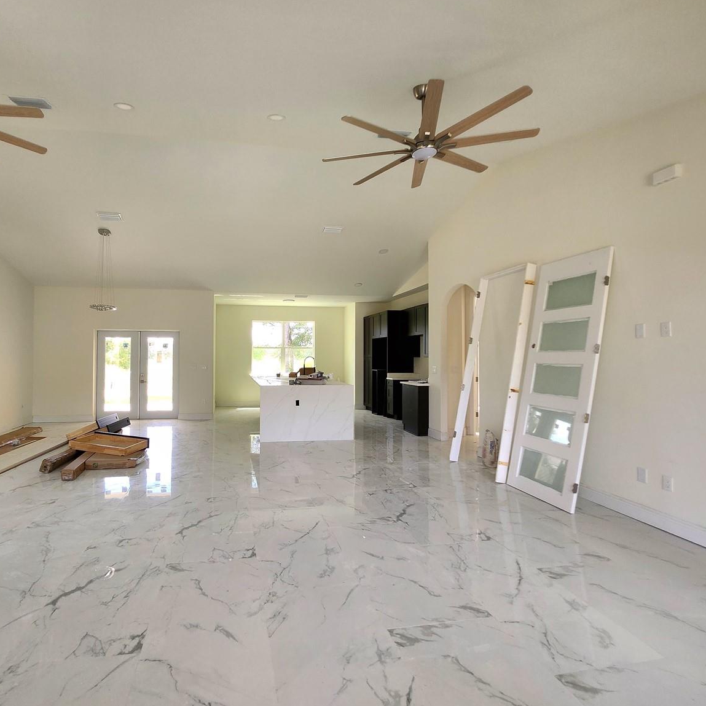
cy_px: 350
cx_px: 288
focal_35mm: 16
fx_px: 369
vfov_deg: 87.4
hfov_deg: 86.5
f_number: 2.2
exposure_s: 1/60.2
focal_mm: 1.7
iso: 40
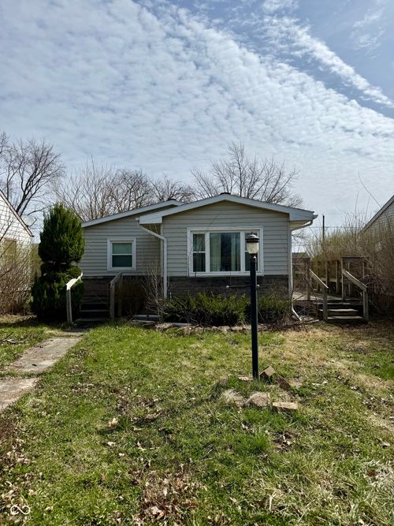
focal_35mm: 24
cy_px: 263
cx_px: 197
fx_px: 364
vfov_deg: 71.6
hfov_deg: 56.8
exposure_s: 1/10309
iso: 80
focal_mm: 6.76
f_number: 1.78
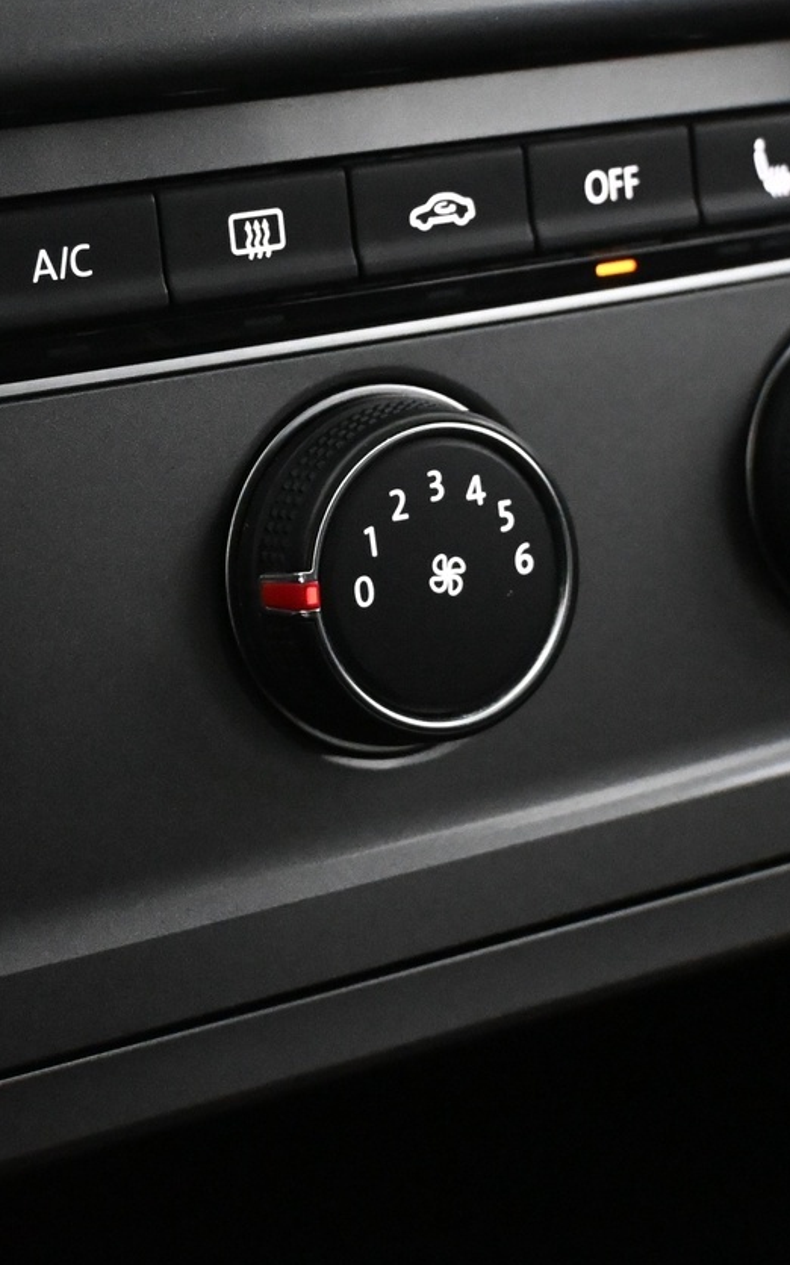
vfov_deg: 25.3
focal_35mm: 81
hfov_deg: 16.0
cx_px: 233
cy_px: 514
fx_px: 2809
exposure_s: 1/60
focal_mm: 27.5
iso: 8000
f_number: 4.5
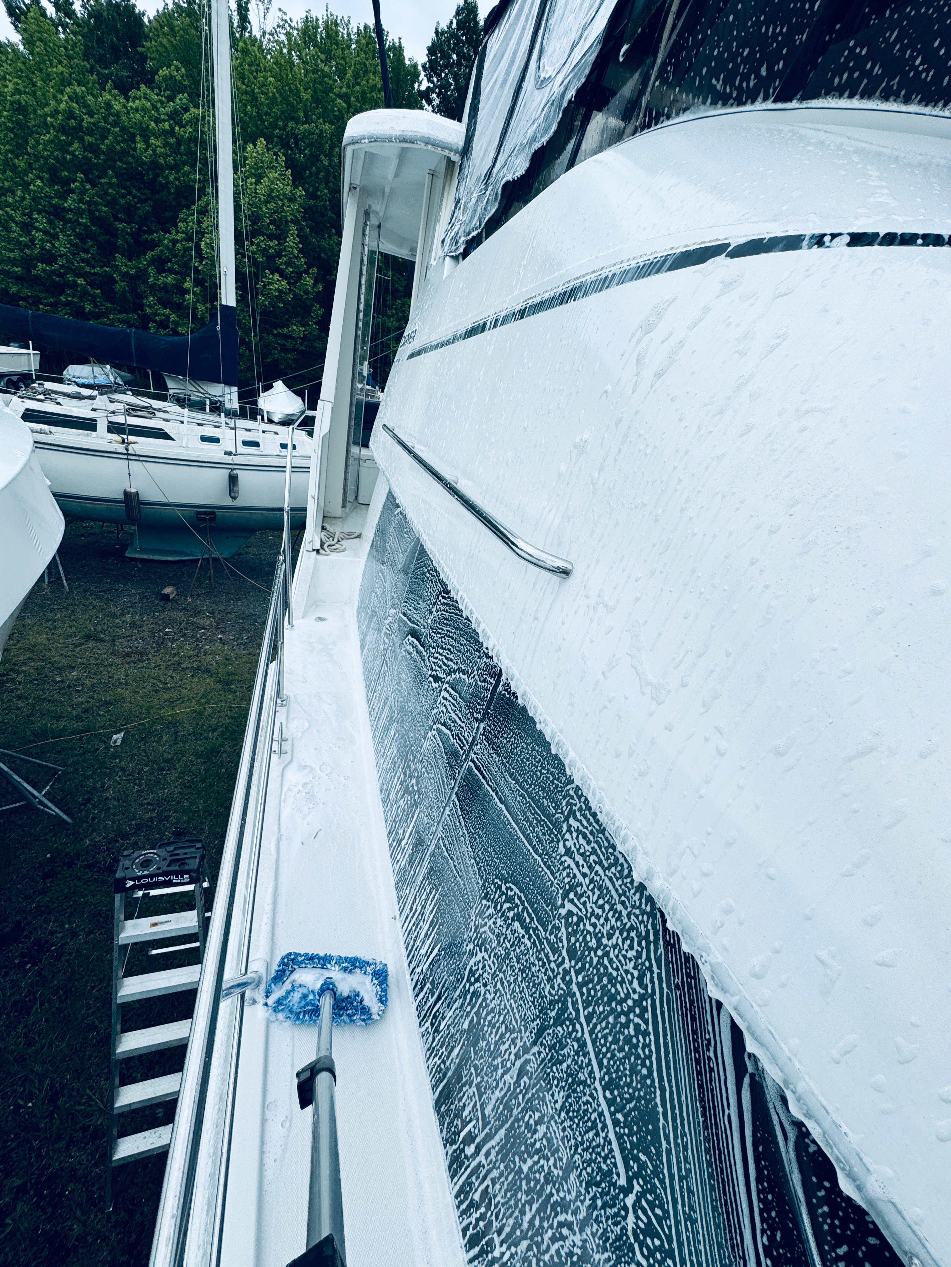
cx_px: 476
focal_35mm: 14
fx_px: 513
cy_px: 634
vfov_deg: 102.1
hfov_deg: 85.7
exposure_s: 1/956
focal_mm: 2.22
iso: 50
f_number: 2.2
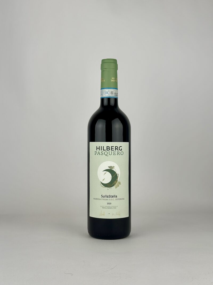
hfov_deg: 30.3
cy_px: 142
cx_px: 106
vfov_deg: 39.7
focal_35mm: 48
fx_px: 394
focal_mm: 6.86
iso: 80
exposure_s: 1/1030
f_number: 1.78
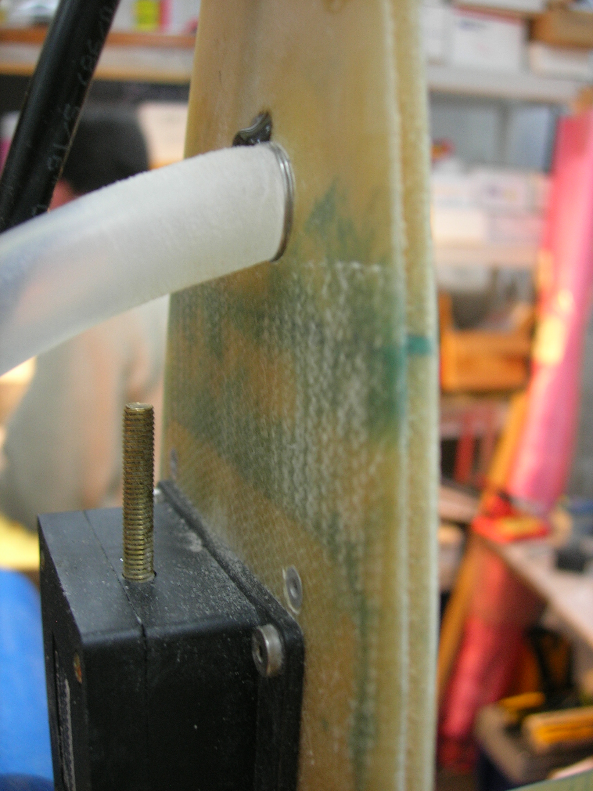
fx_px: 868
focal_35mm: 38
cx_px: 296
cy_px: 396
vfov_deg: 49.0
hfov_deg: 37.7
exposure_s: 1/4.1
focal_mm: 7.8
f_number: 2.8
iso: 79
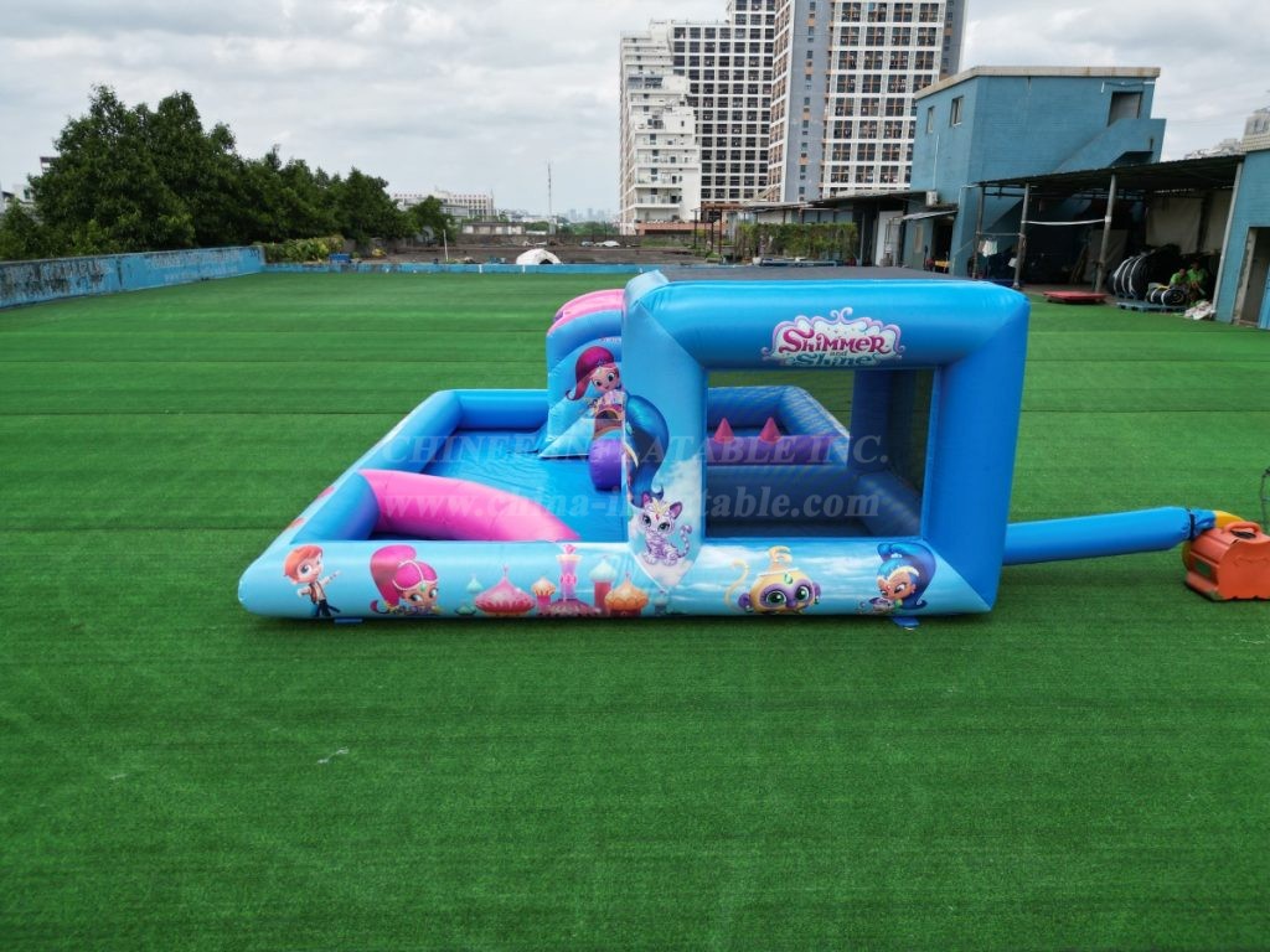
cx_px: 635
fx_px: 881
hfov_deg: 71.6
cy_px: 476
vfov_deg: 56.8
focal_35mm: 24
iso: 140
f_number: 1.7
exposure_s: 1/3000
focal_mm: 6.72
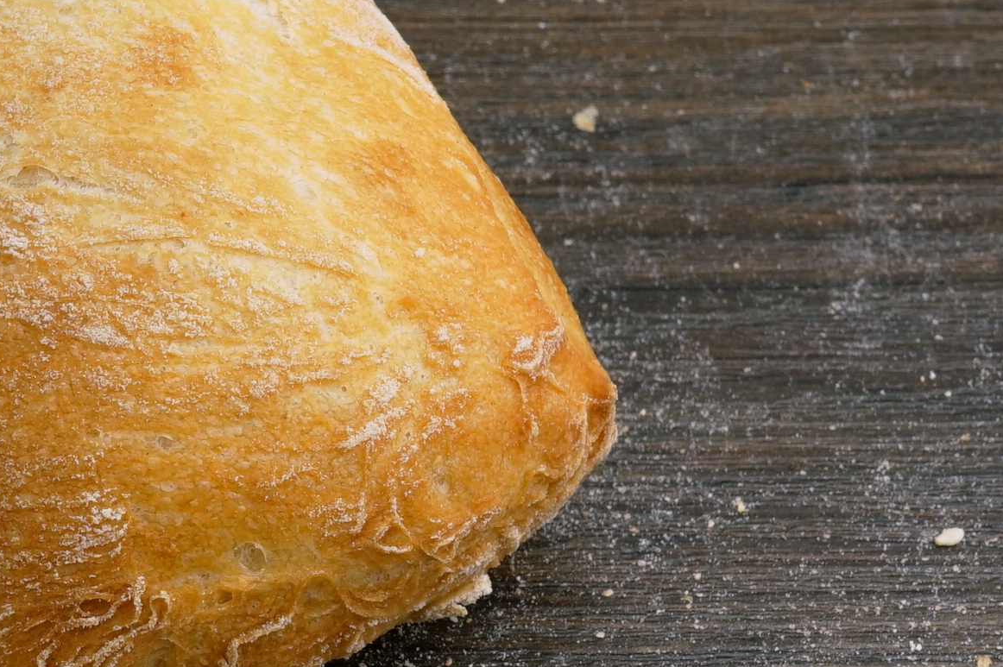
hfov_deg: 13.7
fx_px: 4176
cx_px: 349
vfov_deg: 9.1
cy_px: 475
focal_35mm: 150
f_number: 8
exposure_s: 1/15
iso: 100
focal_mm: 30
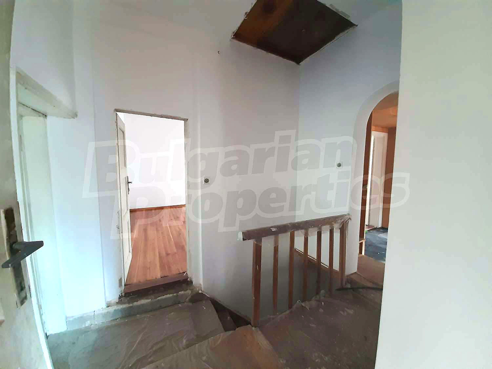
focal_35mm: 13
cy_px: 184
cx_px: 246
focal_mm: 1.42
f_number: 2.2
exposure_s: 1/25
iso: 400
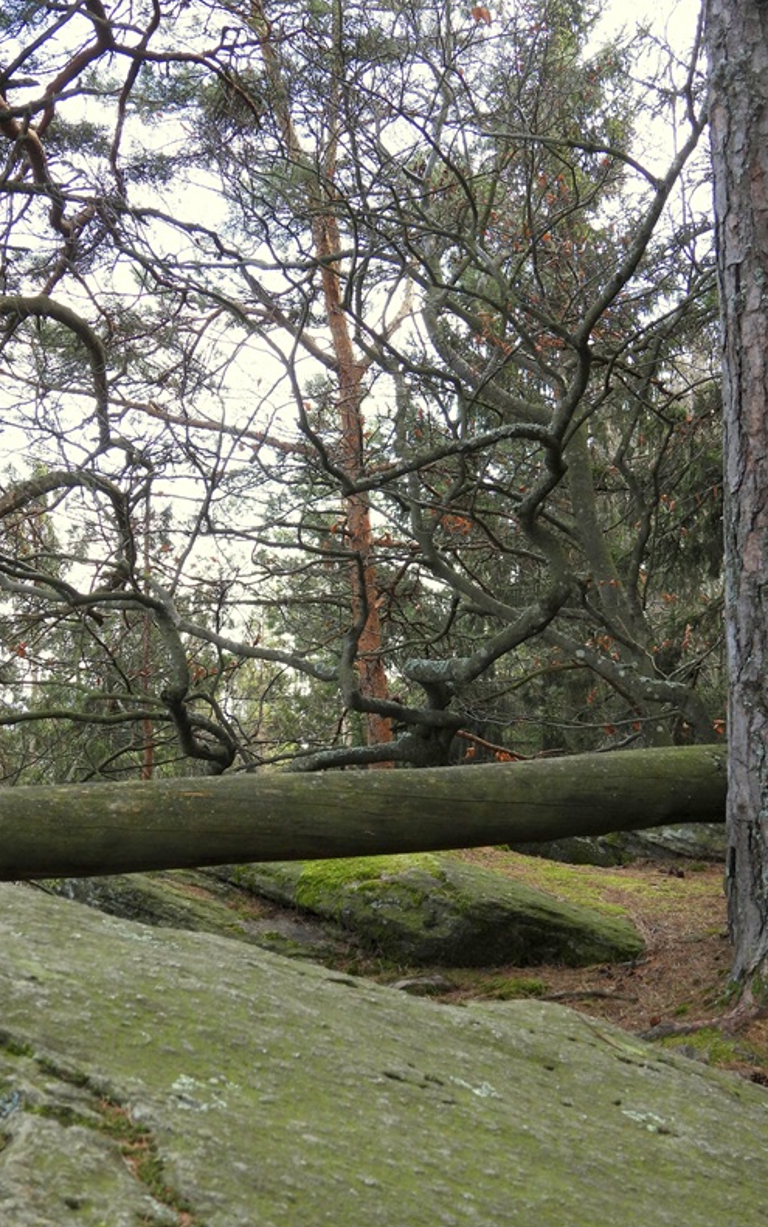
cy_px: 616
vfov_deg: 27.5
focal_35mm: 75
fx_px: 2509
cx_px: 320
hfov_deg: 17.4
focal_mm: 12.5
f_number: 3.5
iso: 100
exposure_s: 1/160
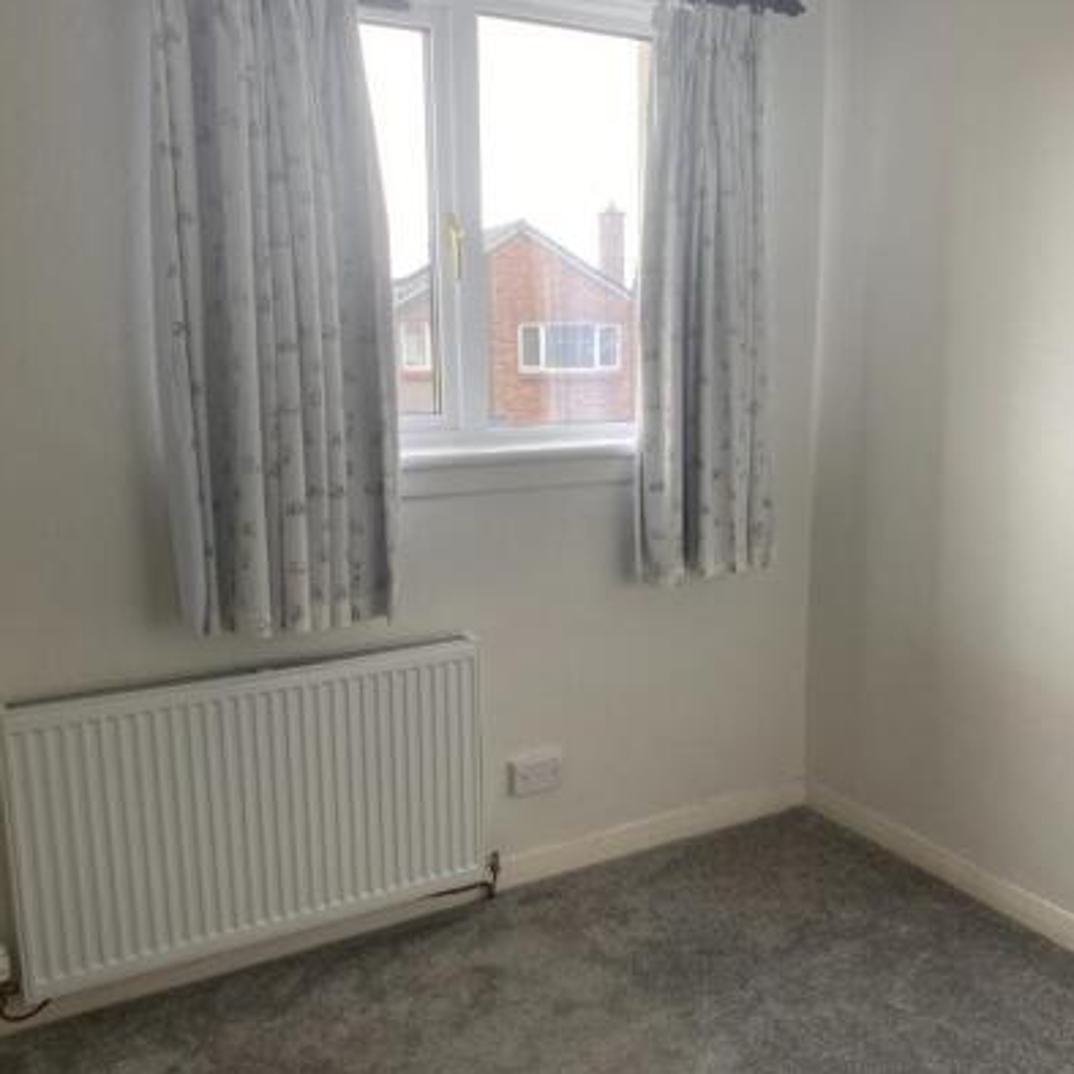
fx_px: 1193
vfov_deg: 48.4
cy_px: 590
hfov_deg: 48.3
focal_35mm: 34
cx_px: 615
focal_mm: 4.25
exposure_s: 1/121
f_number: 1.8
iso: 100
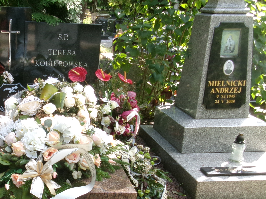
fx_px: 407
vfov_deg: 27.1
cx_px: 38
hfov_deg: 34.6
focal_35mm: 53
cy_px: 151
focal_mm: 5.1
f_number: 3.9
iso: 100
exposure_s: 1/140
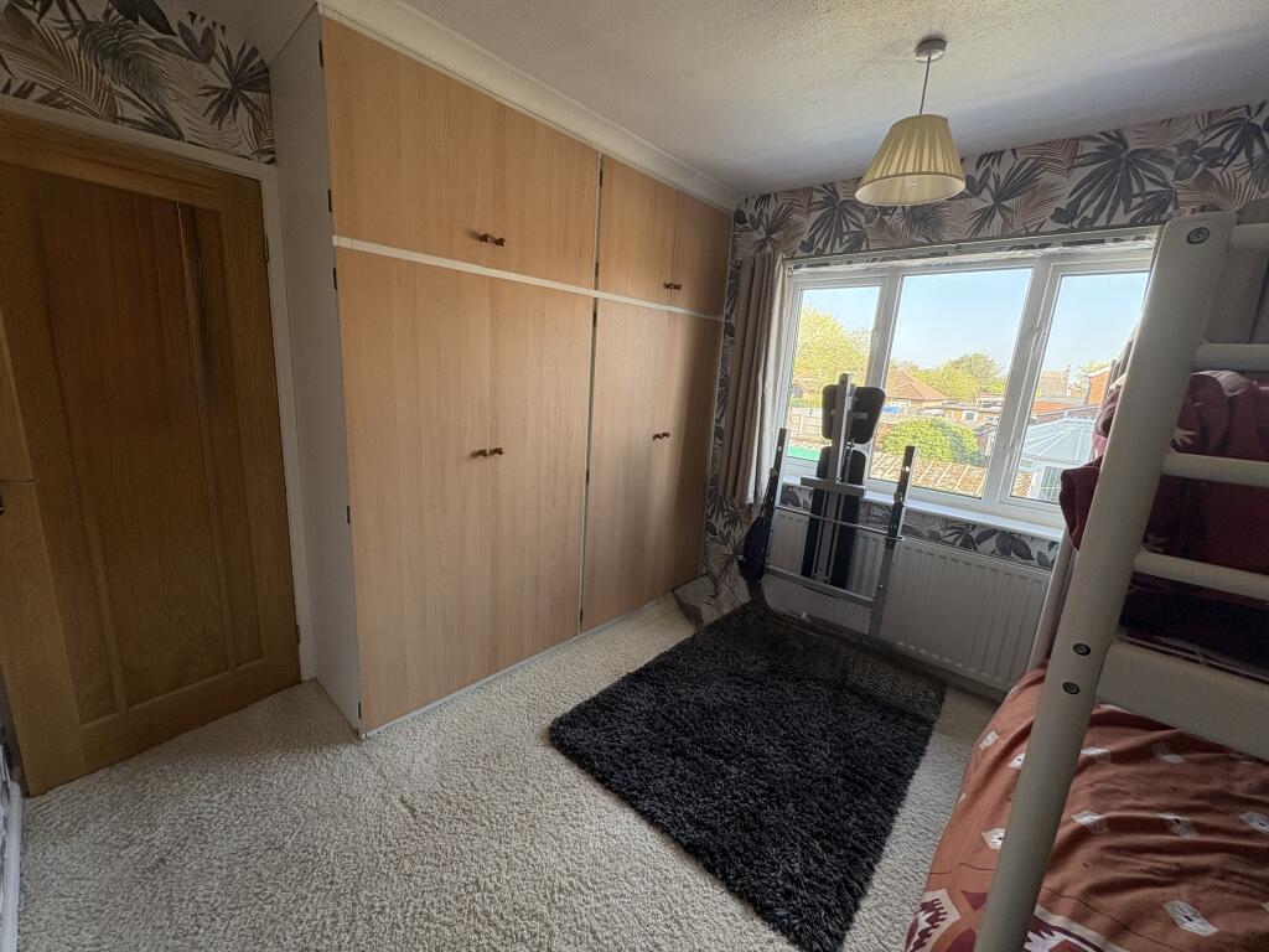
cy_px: 476
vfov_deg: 85.7
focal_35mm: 14
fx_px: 513
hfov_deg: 102.1
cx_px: 634
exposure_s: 1/119
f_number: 2.2
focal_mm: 2.22
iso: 125
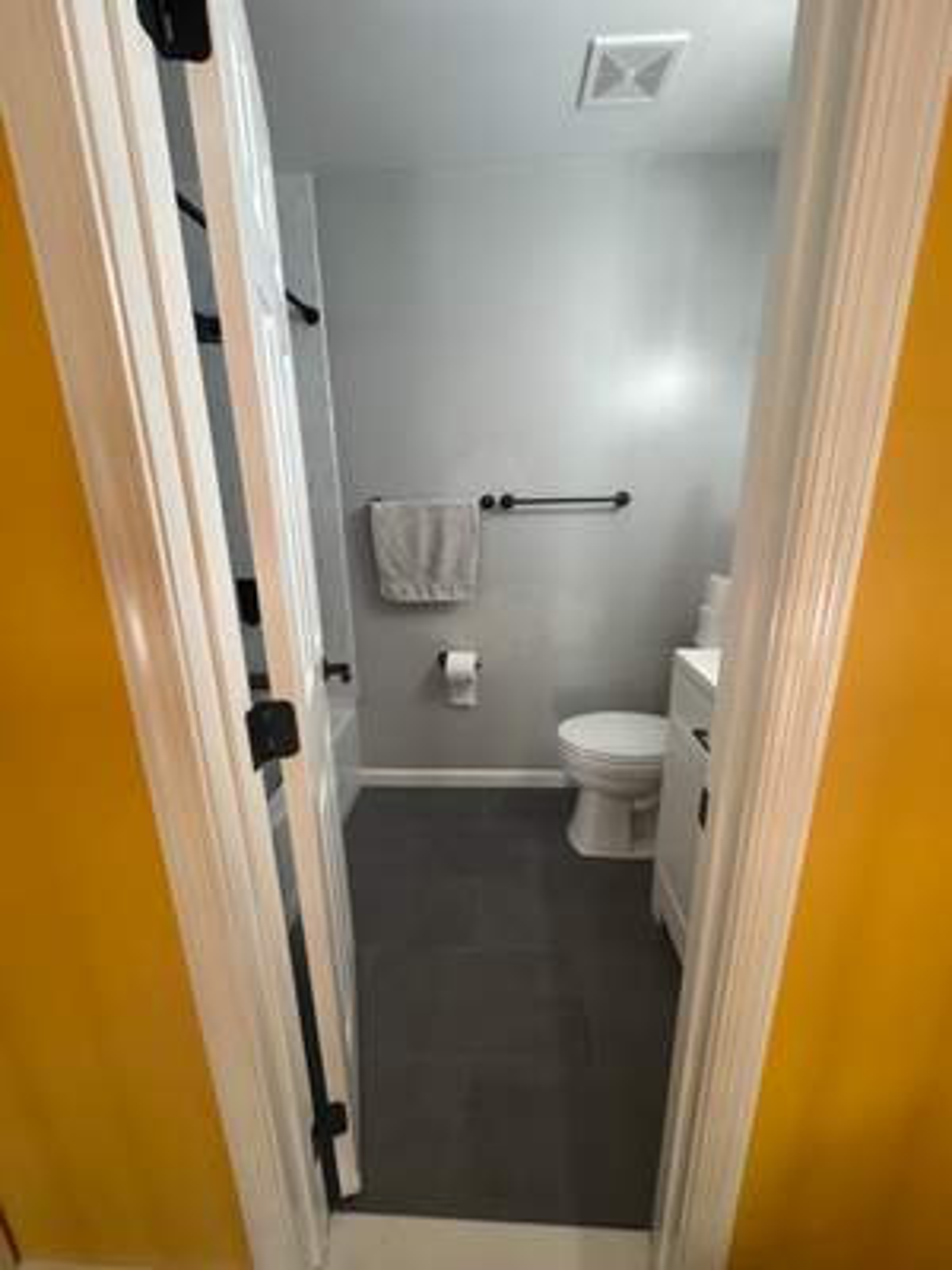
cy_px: 635
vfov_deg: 102.1
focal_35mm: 14
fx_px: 513
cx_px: 476
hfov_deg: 85.7
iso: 250
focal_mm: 2.22
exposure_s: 1/60
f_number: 2.2
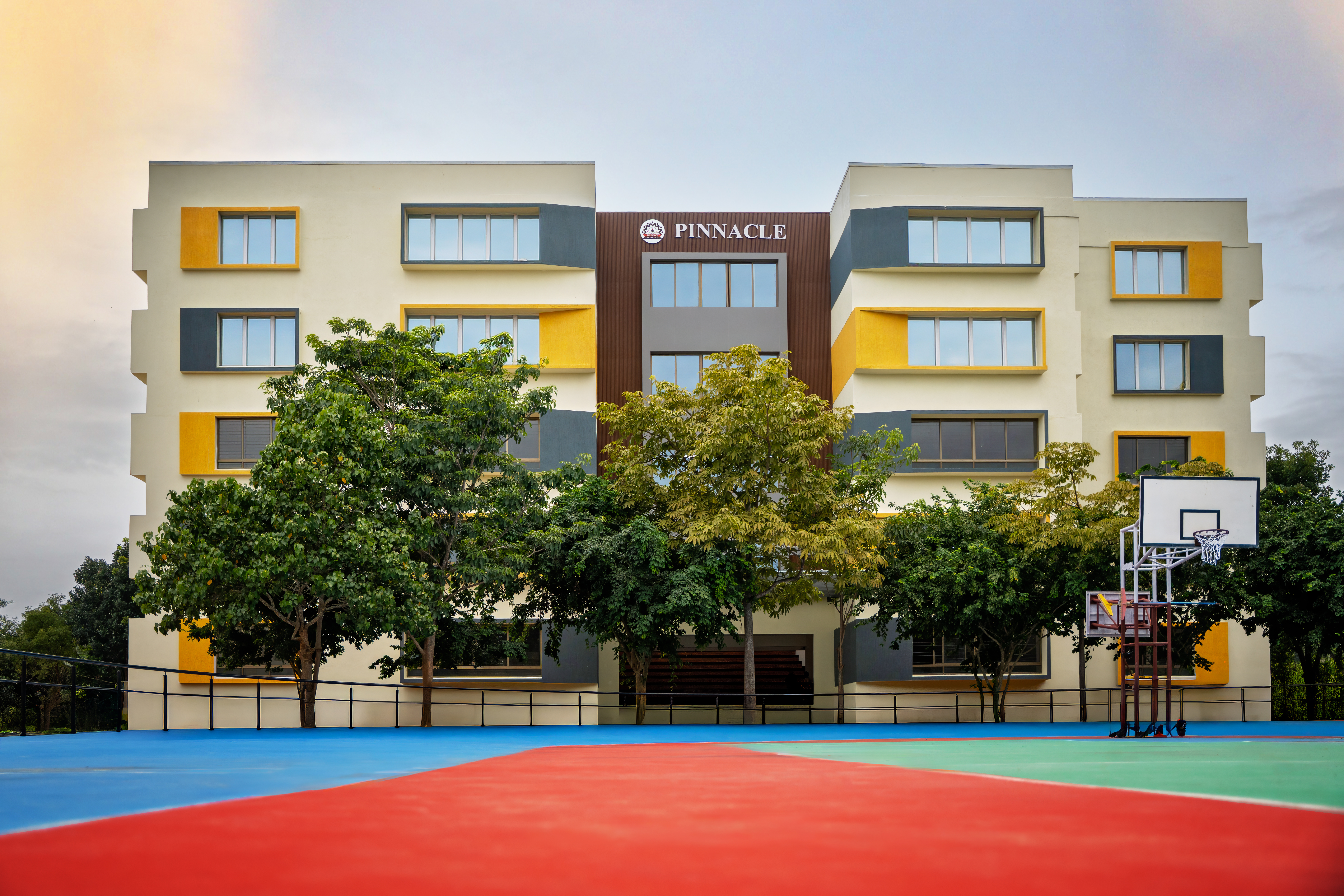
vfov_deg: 40.2
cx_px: 672
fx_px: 1224
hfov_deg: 57.5
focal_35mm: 33
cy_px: 448
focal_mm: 32.8
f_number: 2.8
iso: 1000
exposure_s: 1/1250
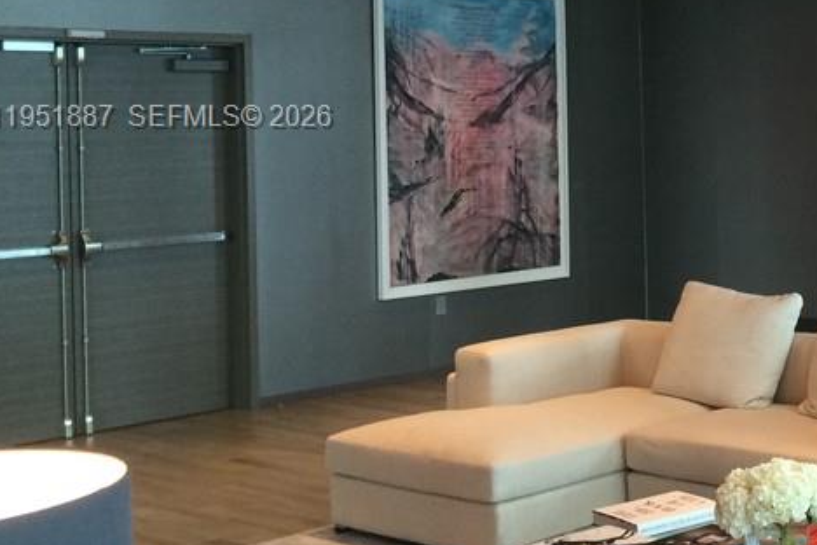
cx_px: 857
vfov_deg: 20.4
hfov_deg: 28.2
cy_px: 119
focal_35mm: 66
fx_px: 1498
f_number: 2.2
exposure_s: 1/30
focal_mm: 4.15
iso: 80
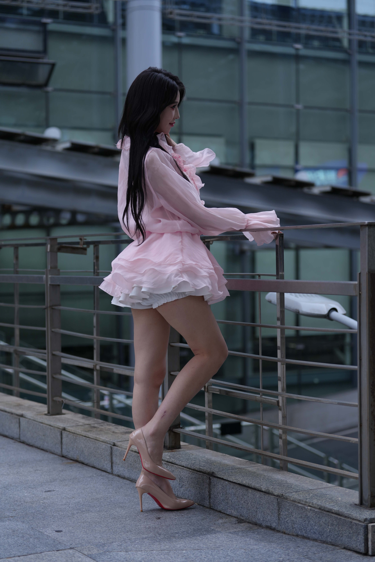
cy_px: 281
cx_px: 188
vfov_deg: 28.8
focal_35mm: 70
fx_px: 1094
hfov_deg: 19.5
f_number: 2.8
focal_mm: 70
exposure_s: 1/80
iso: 160
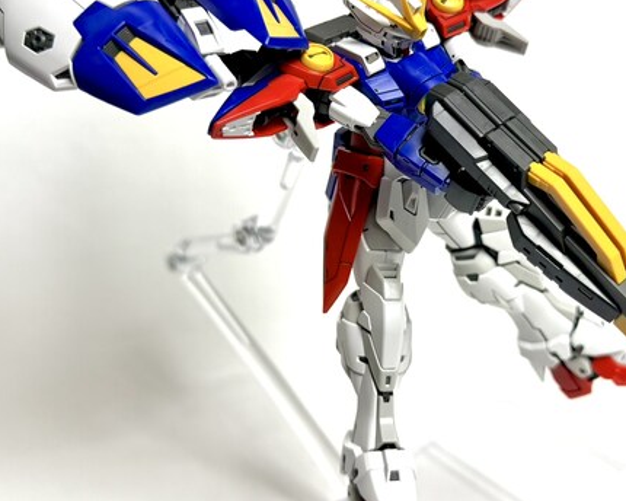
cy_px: 181
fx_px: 908
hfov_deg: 37.9
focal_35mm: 49
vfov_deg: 30.7
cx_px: 371
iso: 64
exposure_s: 1/121
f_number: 1.78
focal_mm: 6.76
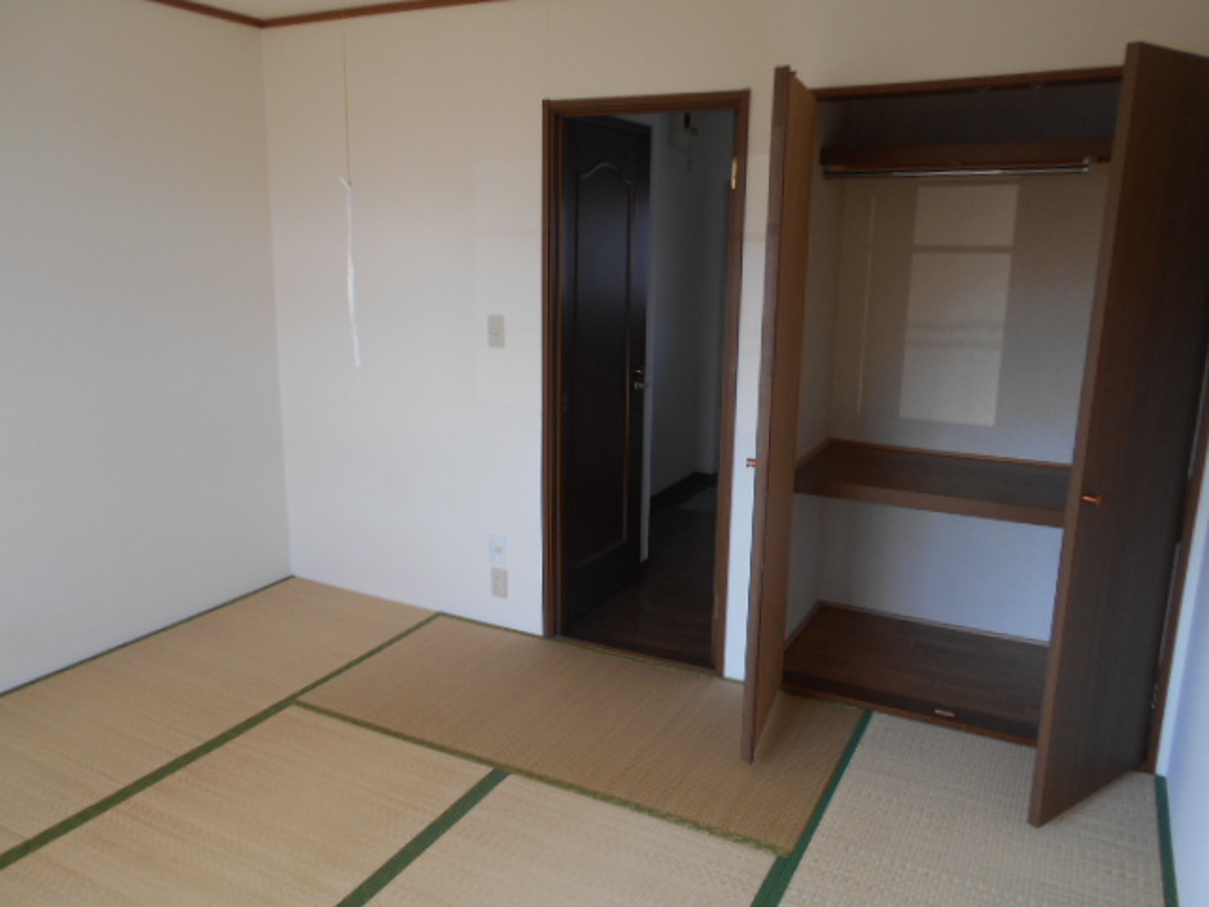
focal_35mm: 26
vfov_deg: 53.1
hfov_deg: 67.3
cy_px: 454
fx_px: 908
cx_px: 604
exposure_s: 1/40
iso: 80
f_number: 3.2
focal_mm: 4.6
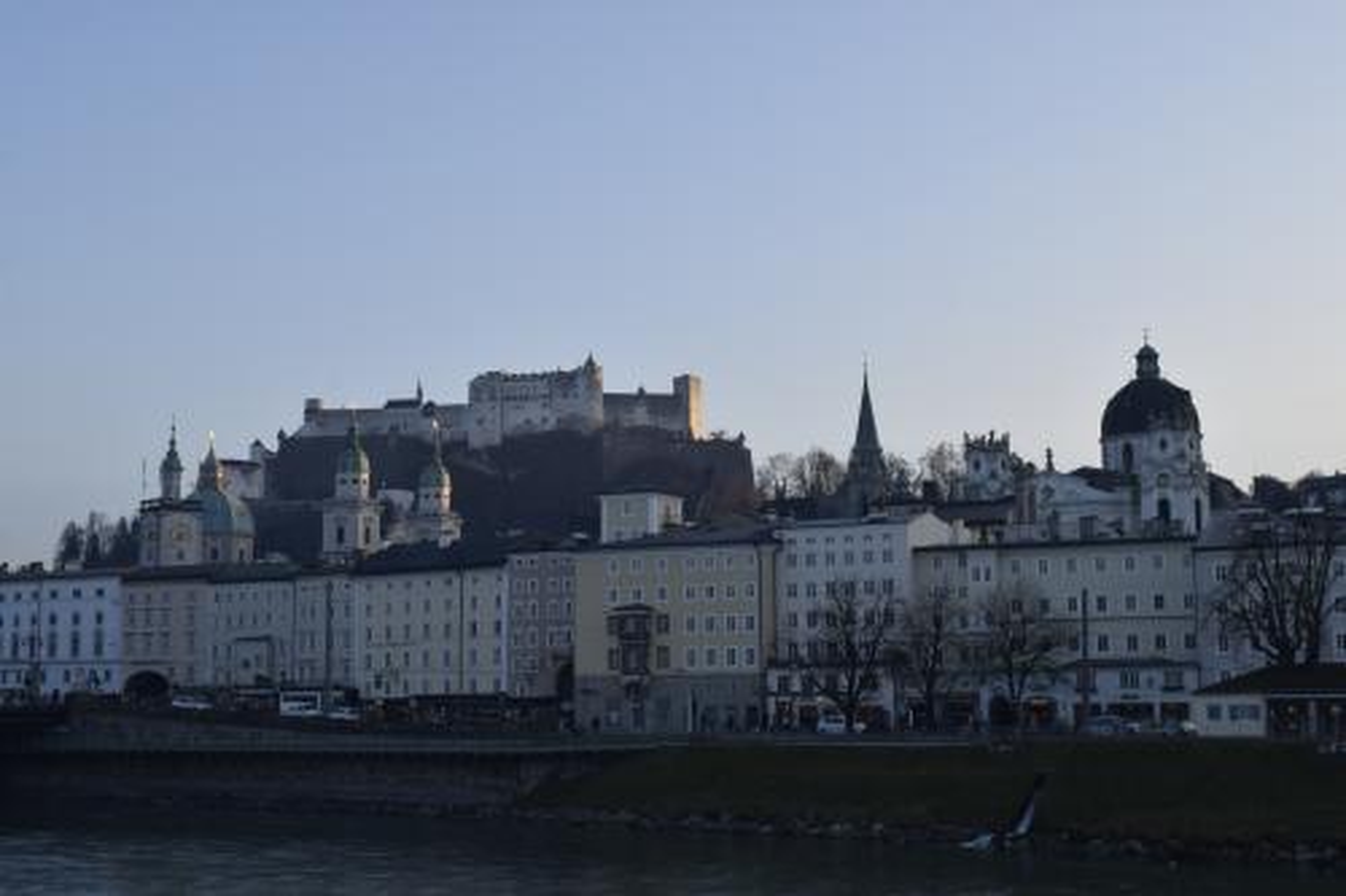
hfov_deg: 36.9
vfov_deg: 25.0
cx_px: 673
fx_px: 2018
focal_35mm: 54
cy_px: 448
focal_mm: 36
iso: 100
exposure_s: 1/50
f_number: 14
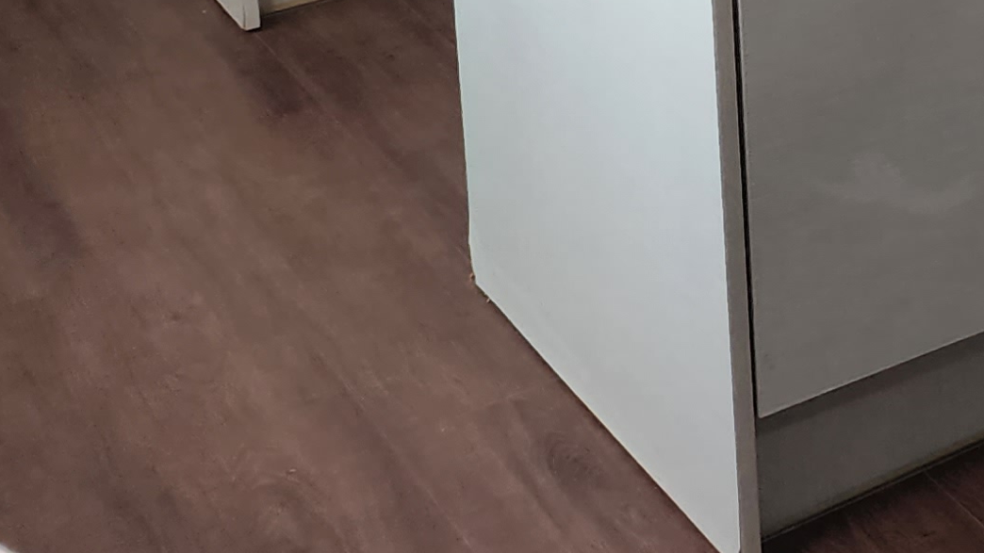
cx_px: 1820
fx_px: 2505
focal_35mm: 96
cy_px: -694
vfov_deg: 11.0
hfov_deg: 17.5
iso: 80
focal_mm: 5.4
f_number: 1.8
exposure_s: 1/120
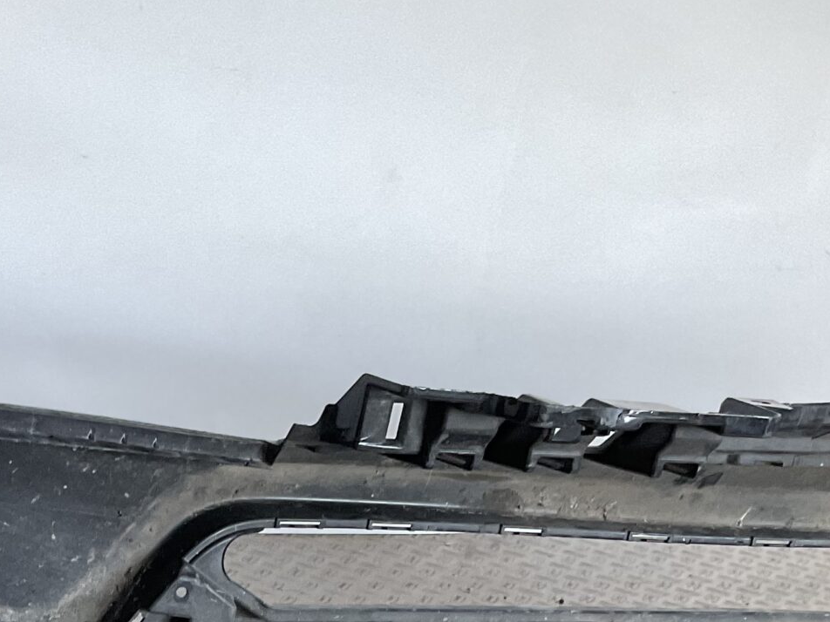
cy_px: 818
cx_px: 37
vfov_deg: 17.7
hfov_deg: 24.1
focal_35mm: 78
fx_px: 1870
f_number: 1.8
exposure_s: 1/60
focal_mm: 3
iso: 80
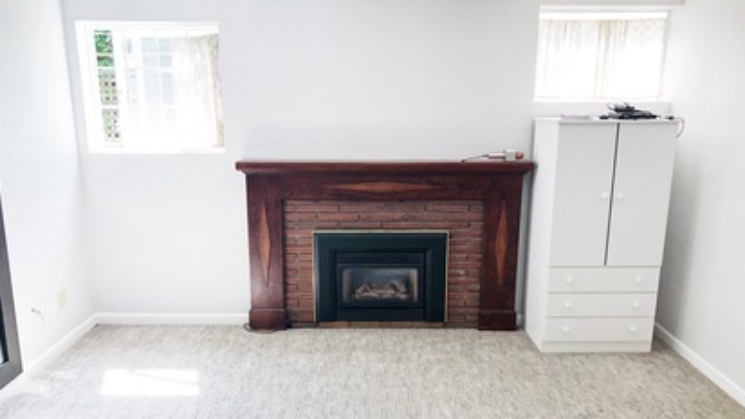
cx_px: 372
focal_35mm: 31
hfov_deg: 62.6
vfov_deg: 37.5
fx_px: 612
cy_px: 259
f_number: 1.8
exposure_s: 1/120
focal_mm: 3.99
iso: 64
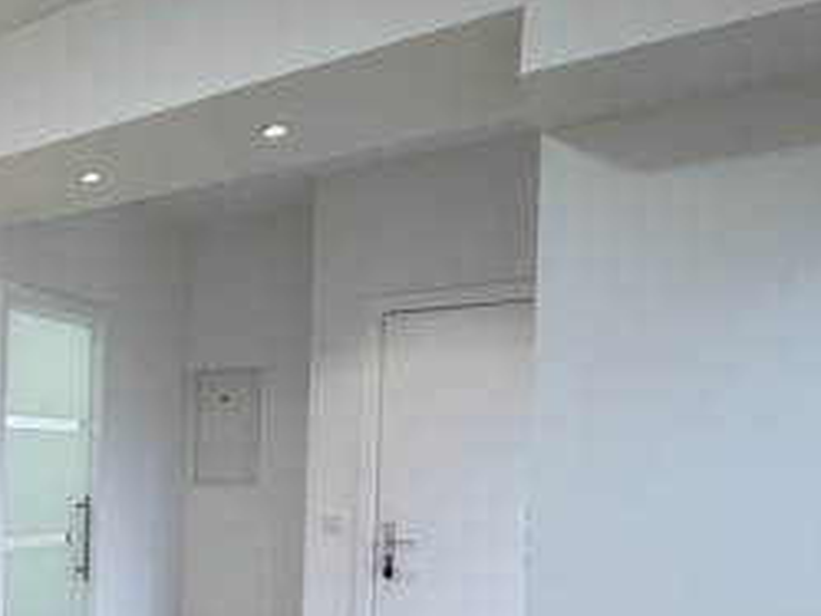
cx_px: -119
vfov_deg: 38.2
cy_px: 494
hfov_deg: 39.8
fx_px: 854
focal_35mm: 36
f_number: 2.2
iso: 64
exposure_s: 1/100
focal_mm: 2.22
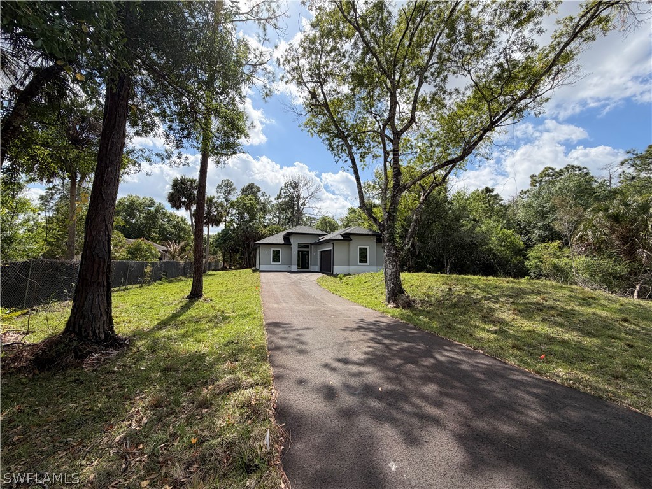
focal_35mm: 14
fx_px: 264
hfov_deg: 102.1
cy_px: 244
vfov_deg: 85.7
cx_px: 326
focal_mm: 2.22
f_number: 2.2
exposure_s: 1/970
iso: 25
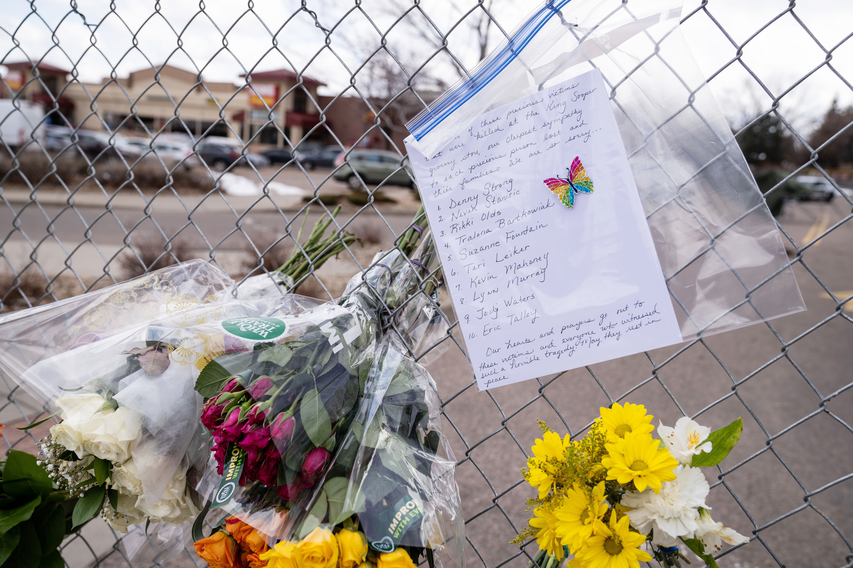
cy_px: 284
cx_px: 426
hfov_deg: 61.9
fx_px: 711
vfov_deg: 43.6
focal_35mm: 30
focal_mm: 30
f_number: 4.5
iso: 200
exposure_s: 1/800
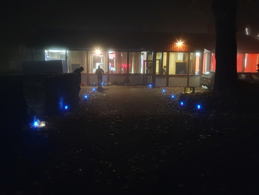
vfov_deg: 46.7
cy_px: 87
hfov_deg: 59.9
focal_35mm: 30
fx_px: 225
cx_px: 129
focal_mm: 4.32
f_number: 1.5
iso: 500
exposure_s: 1/11
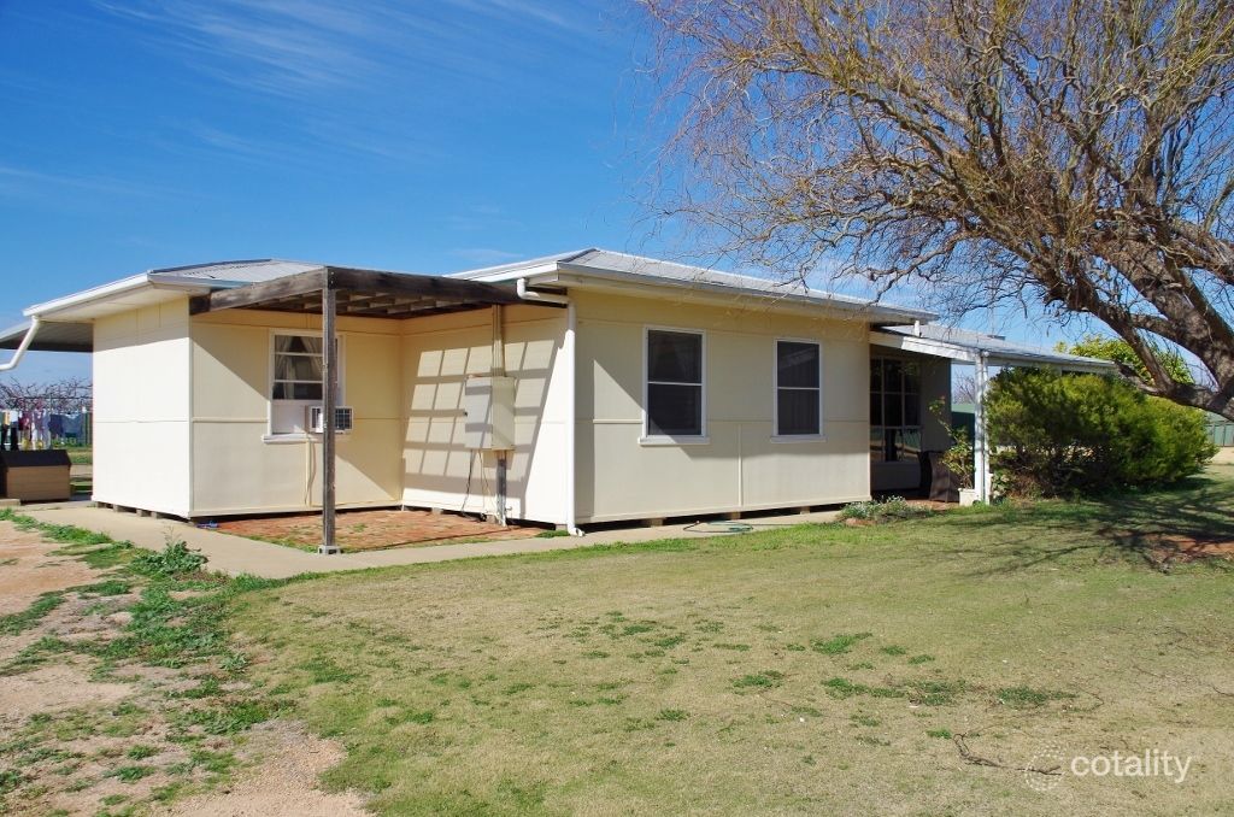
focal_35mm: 31
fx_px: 1060
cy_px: 408
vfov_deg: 42.1
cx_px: 617
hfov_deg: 60.4
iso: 100
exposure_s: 1/320
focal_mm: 21
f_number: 8
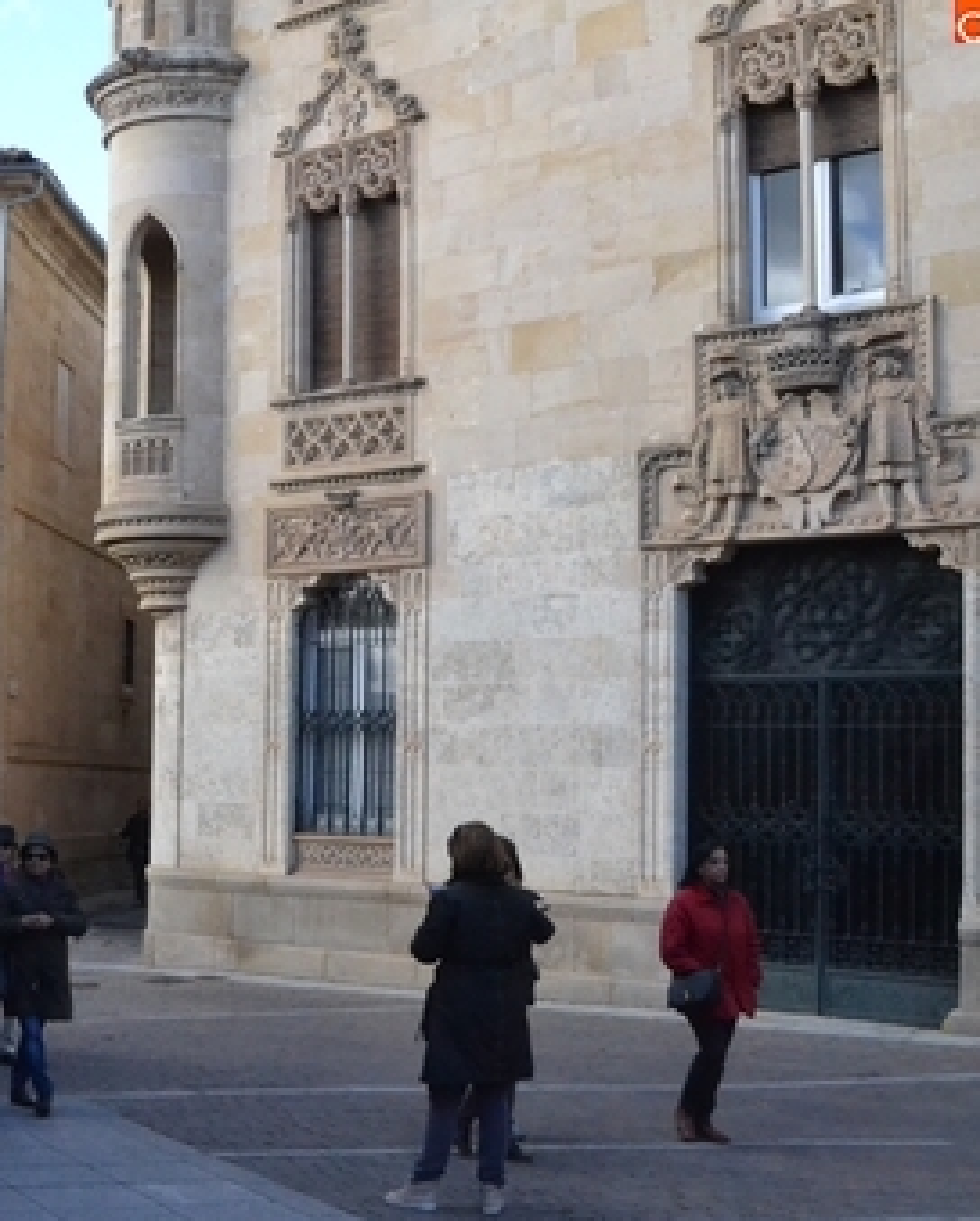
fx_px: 1810
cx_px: -54
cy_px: 652
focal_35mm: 50
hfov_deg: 28.0
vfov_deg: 37.3
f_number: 13
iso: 3200
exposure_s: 1/640
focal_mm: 18
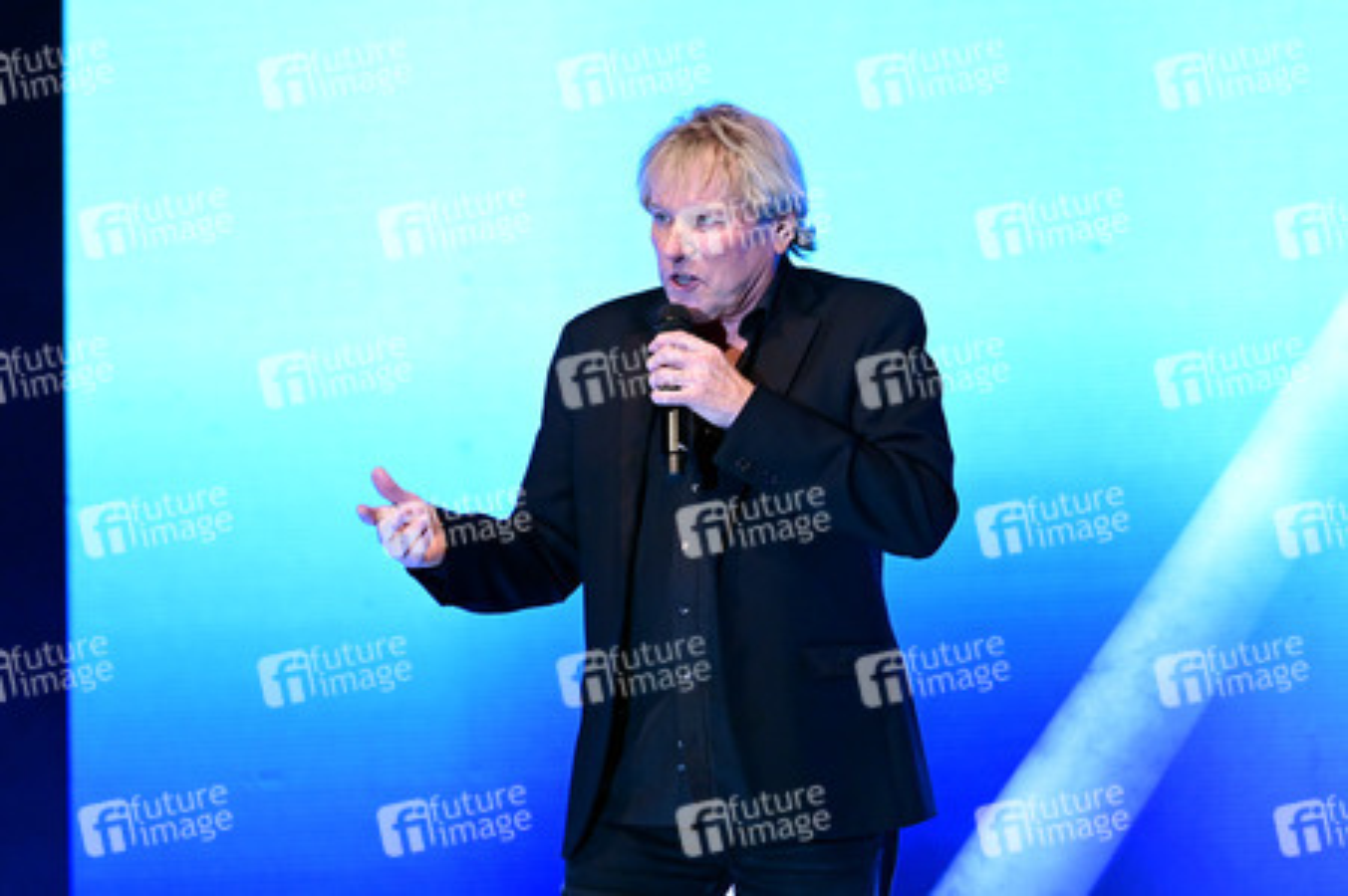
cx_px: 674
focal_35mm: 200
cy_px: 448
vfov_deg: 6.9
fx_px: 7483
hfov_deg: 10.3
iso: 2000
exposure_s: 1/320
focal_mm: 200
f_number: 3.5
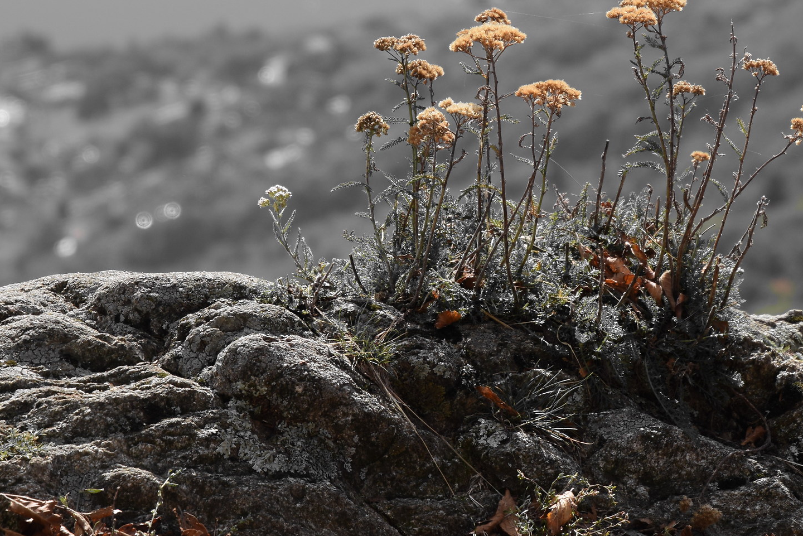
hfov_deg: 8.2
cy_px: 116
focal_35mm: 250
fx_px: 5578
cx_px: 275
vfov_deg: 5.5
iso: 200
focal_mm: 100
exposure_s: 1/400
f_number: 10
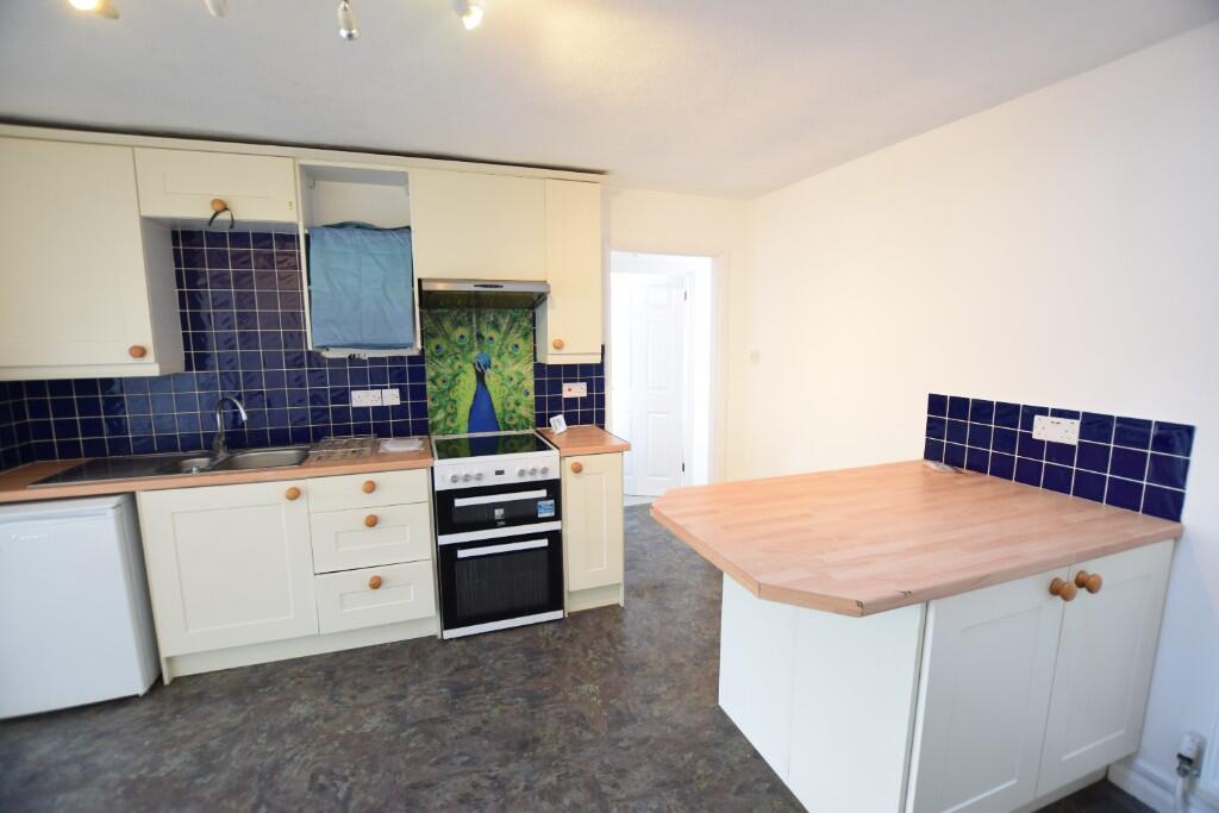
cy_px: 406
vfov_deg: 77.3
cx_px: 610
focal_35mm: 15
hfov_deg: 100.4
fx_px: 508
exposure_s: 1/4
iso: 100
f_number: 3.5
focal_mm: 10
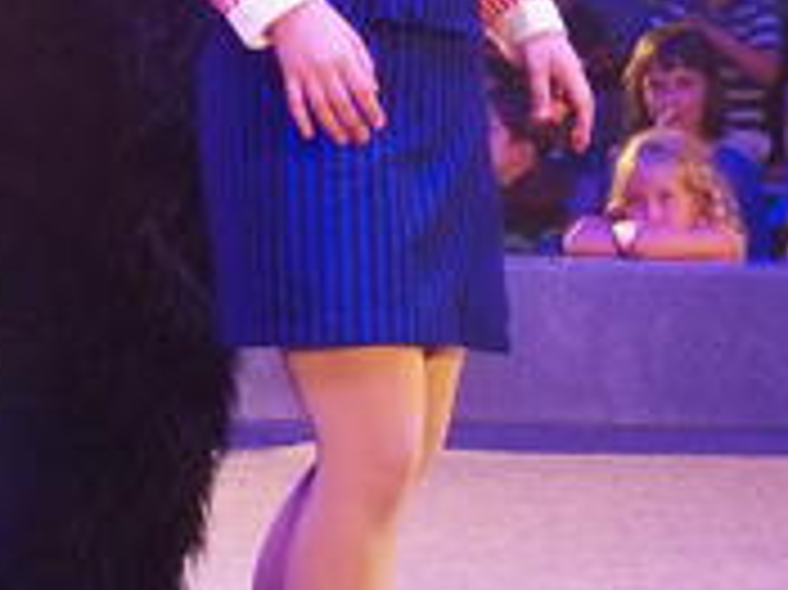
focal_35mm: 237
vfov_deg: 6.2
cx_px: 257
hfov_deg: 8.4
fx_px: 5391
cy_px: -50
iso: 1600
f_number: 2.8
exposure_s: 1/100
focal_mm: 19.6
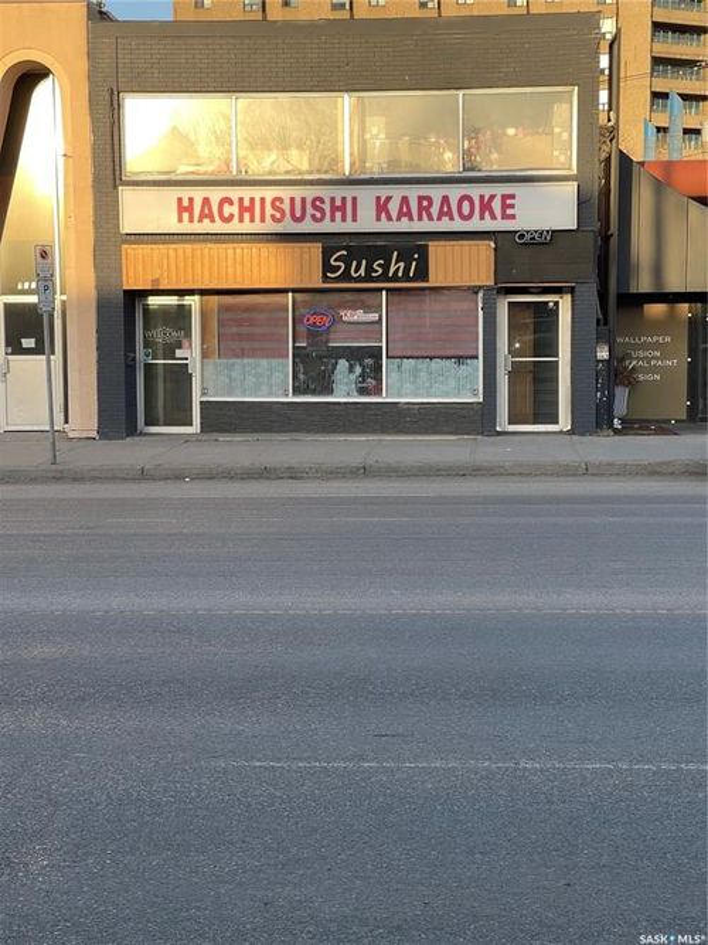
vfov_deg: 30.3
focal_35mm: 64
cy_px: 472
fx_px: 1746
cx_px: 354
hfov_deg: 22.9
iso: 20
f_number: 2.2
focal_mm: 7.5
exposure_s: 1/100
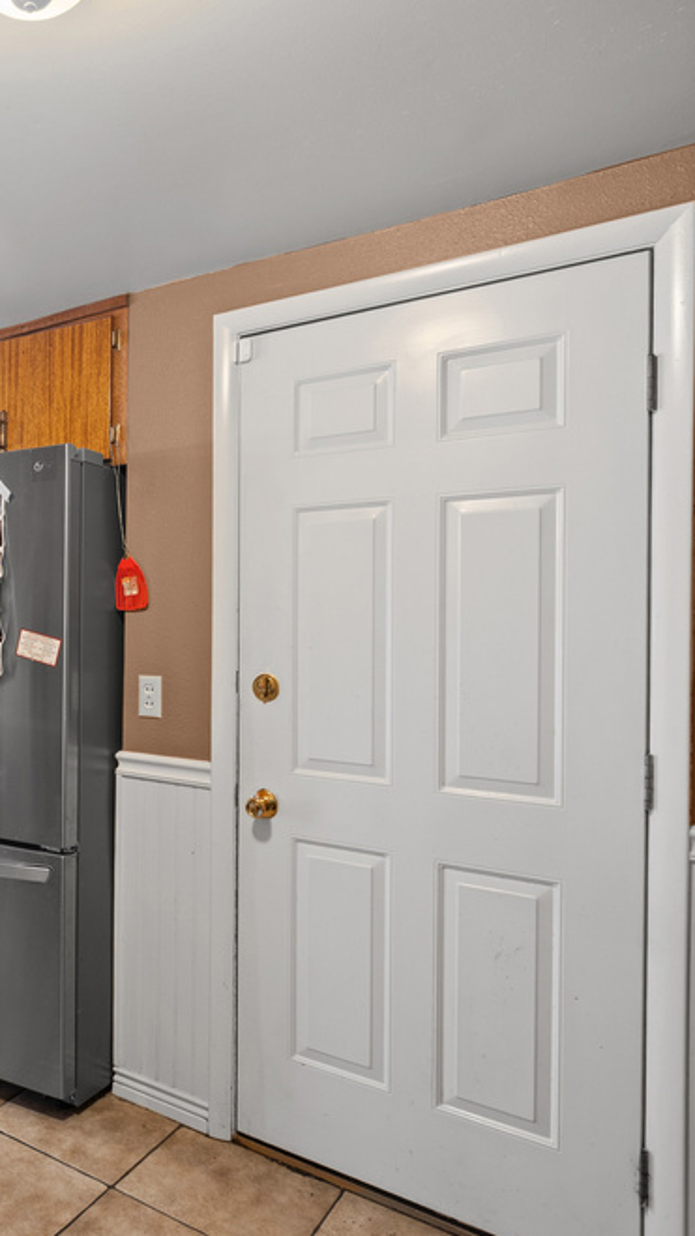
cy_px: 625
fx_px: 852
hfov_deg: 37.8
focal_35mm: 26
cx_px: -51
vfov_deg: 71.9
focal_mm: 16
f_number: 9
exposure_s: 5
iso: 250
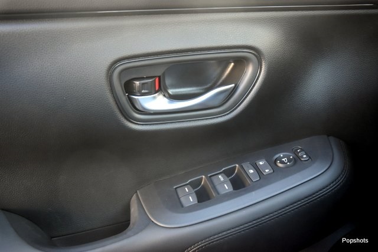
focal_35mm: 46
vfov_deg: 29.0
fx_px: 488
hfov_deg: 42.3
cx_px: 189
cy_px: 126
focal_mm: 31
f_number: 4
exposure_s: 1/60
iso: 900
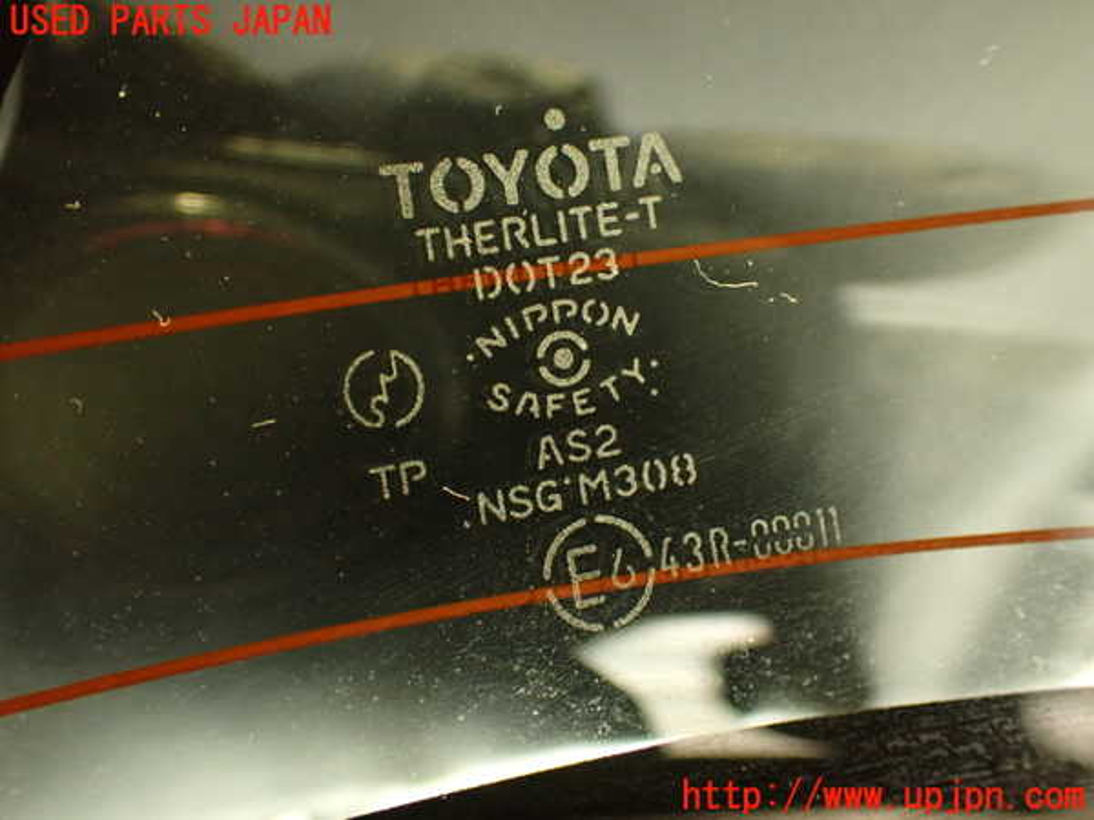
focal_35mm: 36
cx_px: 547
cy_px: 410
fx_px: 1138
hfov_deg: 51.4
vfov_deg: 39.7
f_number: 2.5
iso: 800
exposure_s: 1/13
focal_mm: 6.37
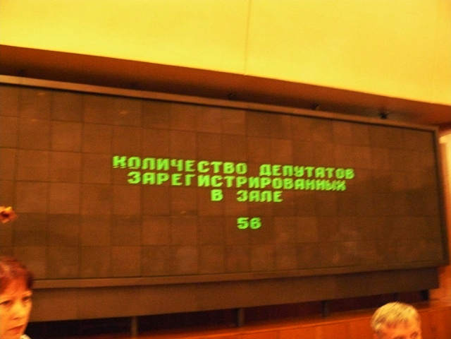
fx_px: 469
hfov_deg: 51.4
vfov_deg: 39.7
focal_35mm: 36
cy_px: 170
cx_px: 226
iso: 800
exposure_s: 1/20
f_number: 2.8
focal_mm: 6
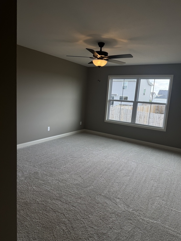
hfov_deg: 56.8
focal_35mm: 24
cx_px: 90
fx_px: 167
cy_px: 120
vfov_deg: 71.6
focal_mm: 6.76
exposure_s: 1/250
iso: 64
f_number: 1.78
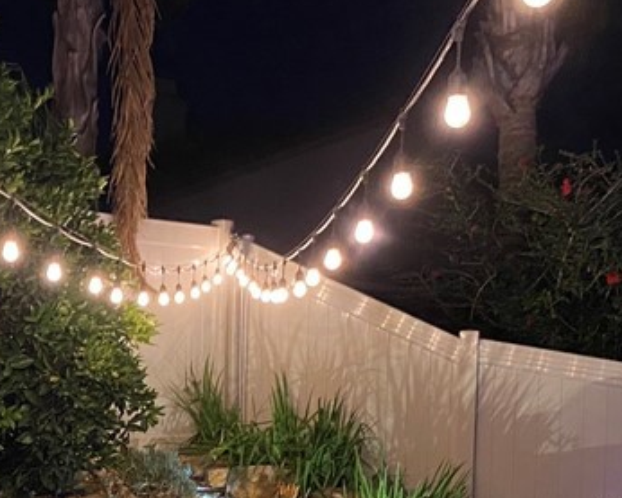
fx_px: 1381
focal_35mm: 75
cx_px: 31
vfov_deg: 19.8
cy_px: 509
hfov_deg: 24.5
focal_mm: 4.25
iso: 800
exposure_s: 1/30
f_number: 1.8
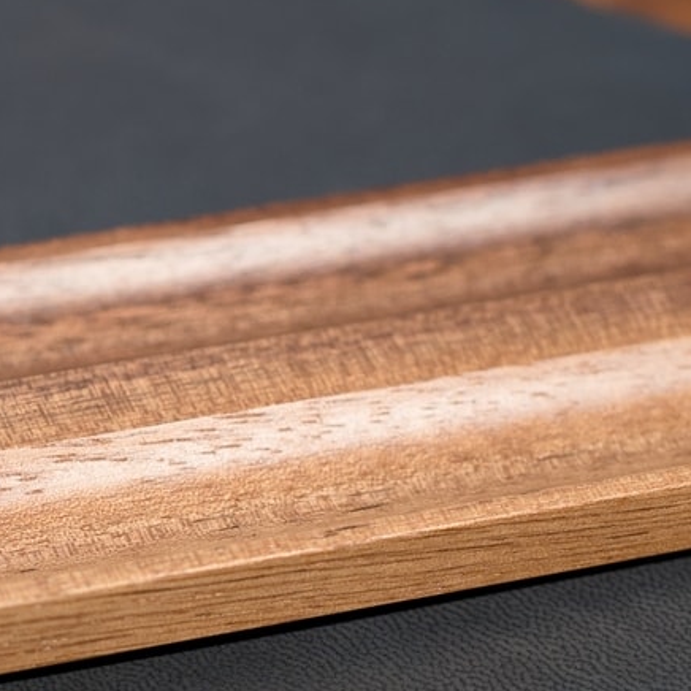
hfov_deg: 11.1
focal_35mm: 156
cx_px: 82
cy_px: 446
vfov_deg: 11.2
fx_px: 3523
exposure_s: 1/50
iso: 250
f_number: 3.5
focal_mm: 50
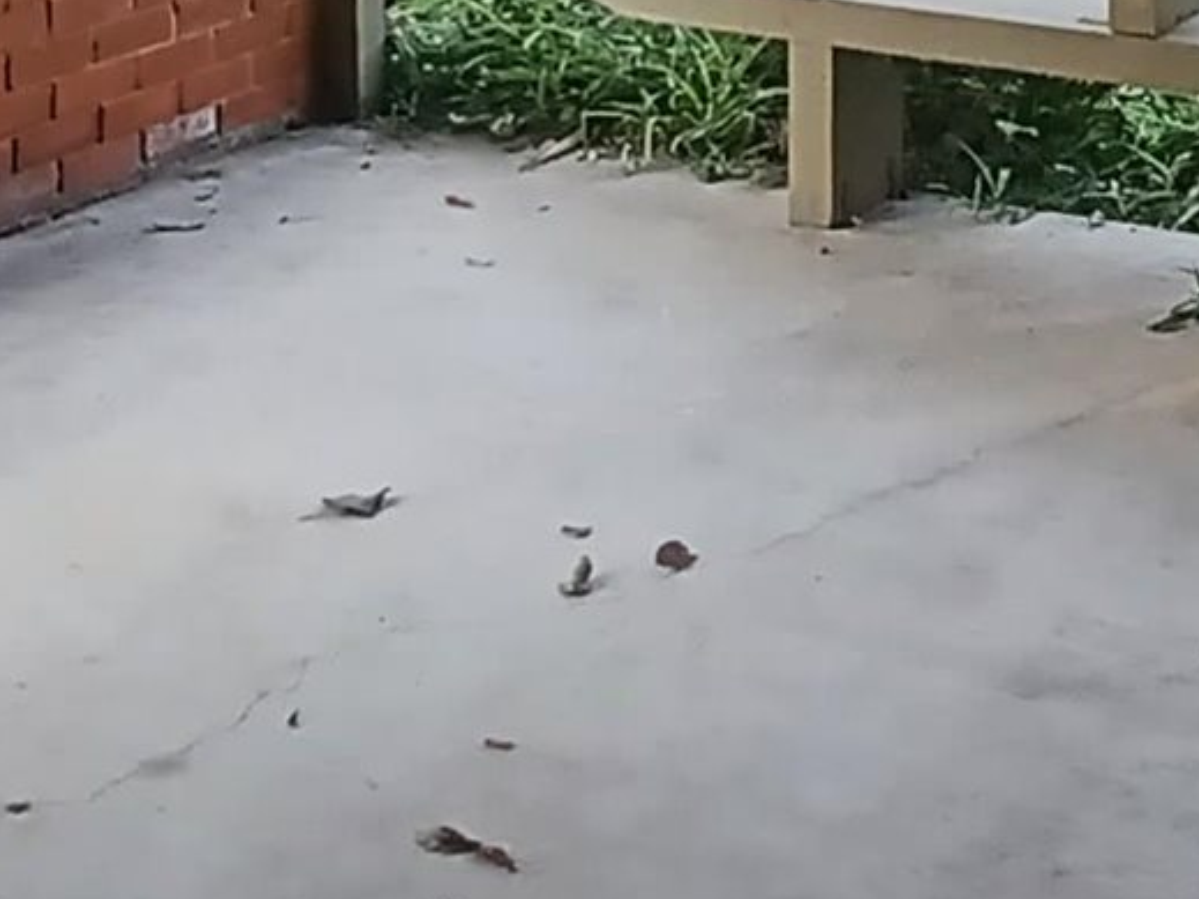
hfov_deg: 24.9
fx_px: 2666
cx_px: 952
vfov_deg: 16.9
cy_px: -532
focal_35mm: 77
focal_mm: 1.42
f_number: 2.2
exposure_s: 1/100
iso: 64
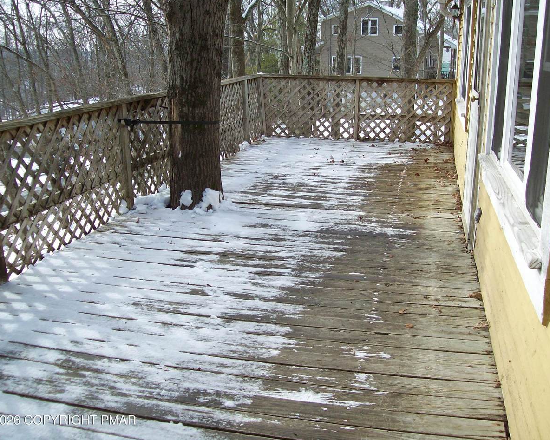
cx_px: 280
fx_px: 619
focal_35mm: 38
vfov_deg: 39.2
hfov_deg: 47.9
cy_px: 217
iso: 80
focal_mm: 6
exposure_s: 1/342
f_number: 2.7
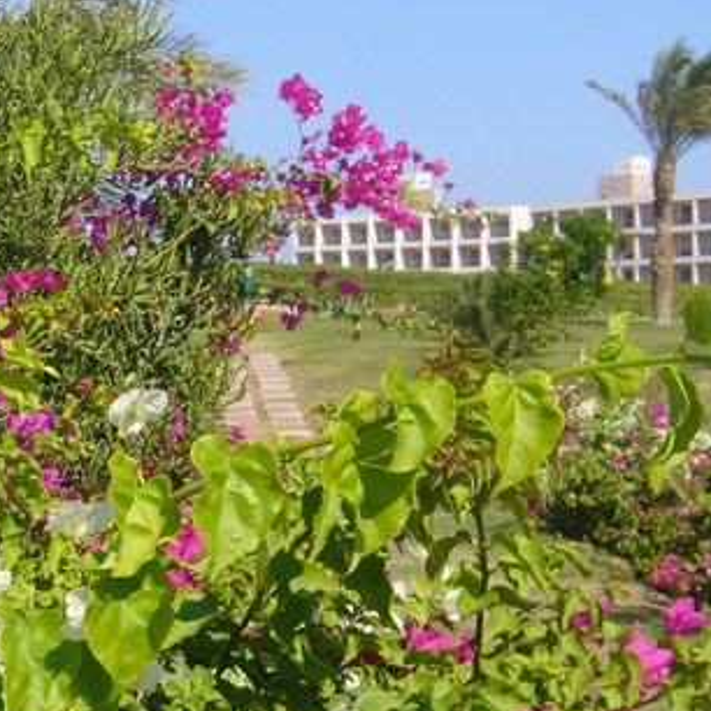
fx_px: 2417
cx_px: 35
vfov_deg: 16.7
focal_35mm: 104
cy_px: 481
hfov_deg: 16.5
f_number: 7.3
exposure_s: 1/200
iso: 80
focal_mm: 9.9
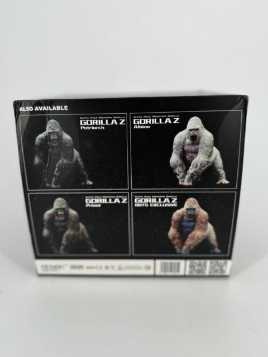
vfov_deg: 69.4
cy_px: 178
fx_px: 258
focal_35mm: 25
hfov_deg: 54.9
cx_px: 130
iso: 80
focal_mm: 6.76
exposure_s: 1/912
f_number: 1.78
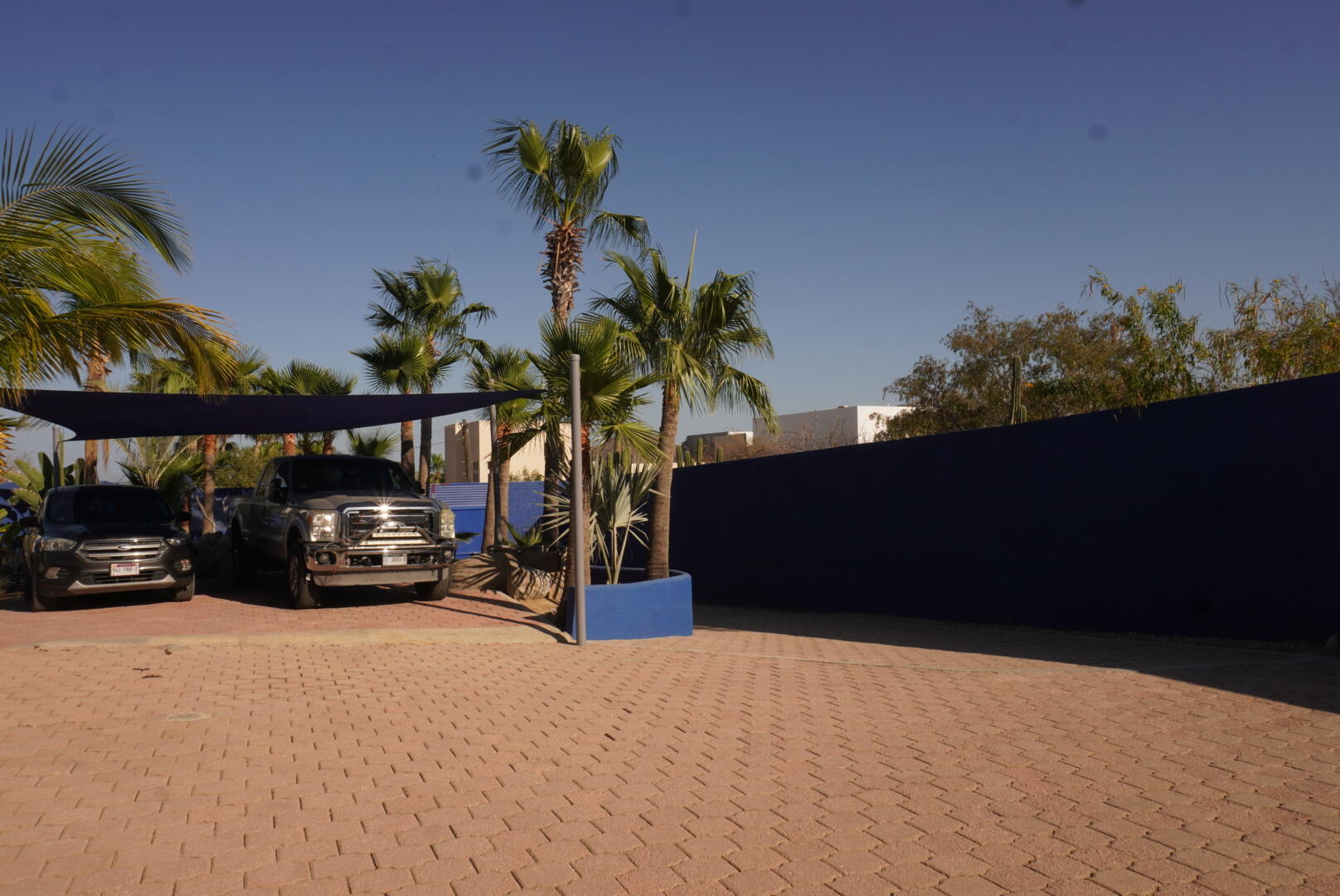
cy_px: 448
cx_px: 670
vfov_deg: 53.2
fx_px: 894
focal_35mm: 24
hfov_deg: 73.7
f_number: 14
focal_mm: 16
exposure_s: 1/200
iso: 125
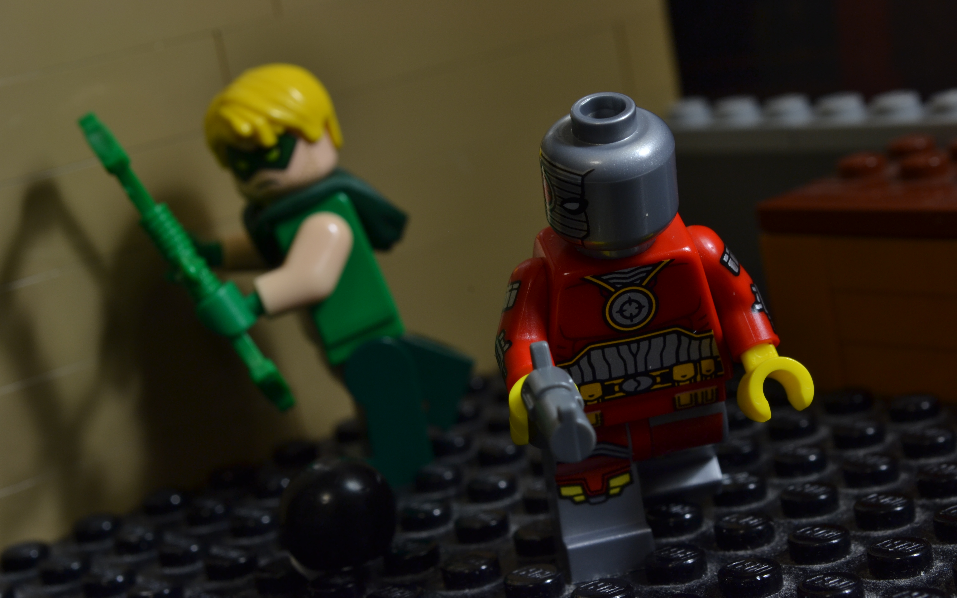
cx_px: 478
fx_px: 2204
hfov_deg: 24.5
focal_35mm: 85
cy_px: 291
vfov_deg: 15.5
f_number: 16
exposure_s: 1/2
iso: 100
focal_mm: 55
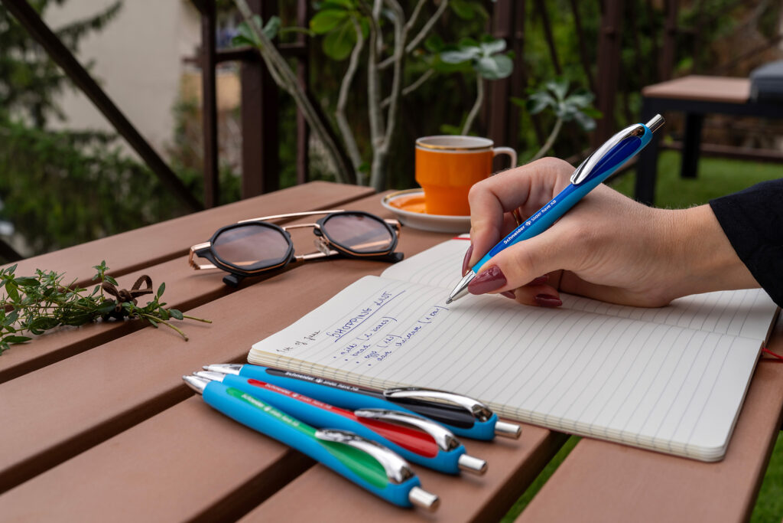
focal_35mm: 40
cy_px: 262
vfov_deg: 33.4
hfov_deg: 48.5
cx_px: 392
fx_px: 870
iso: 100
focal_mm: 40
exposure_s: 1/160
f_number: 9
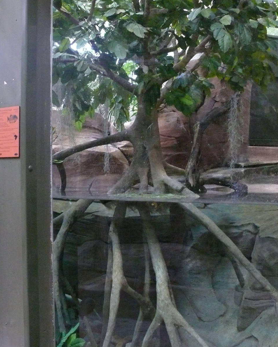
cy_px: 172
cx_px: 125
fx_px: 473
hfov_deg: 32.7
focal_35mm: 46
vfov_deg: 40.3
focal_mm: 7.4
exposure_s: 1/13
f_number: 2.8
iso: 800
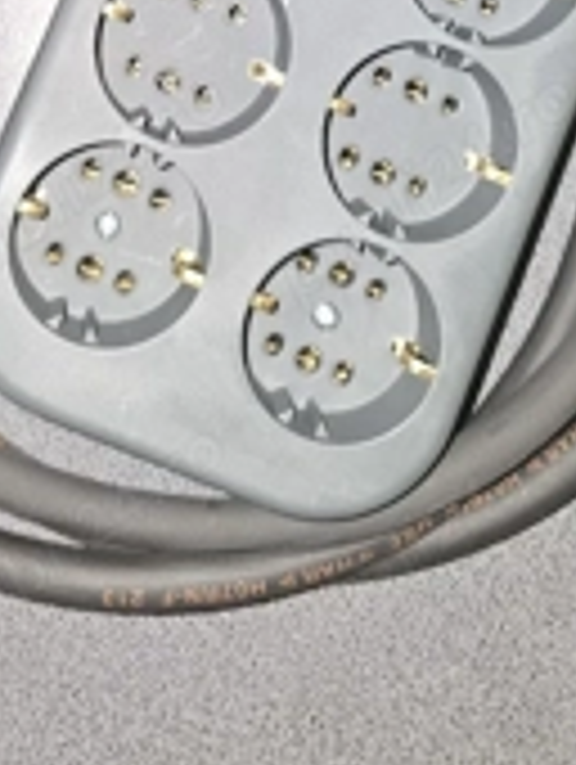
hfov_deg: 26.8
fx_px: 1195
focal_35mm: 54
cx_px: 166
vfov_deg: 31.0
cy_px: -108
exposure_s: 1/14
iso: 250
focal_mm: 6.3
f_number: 1.7
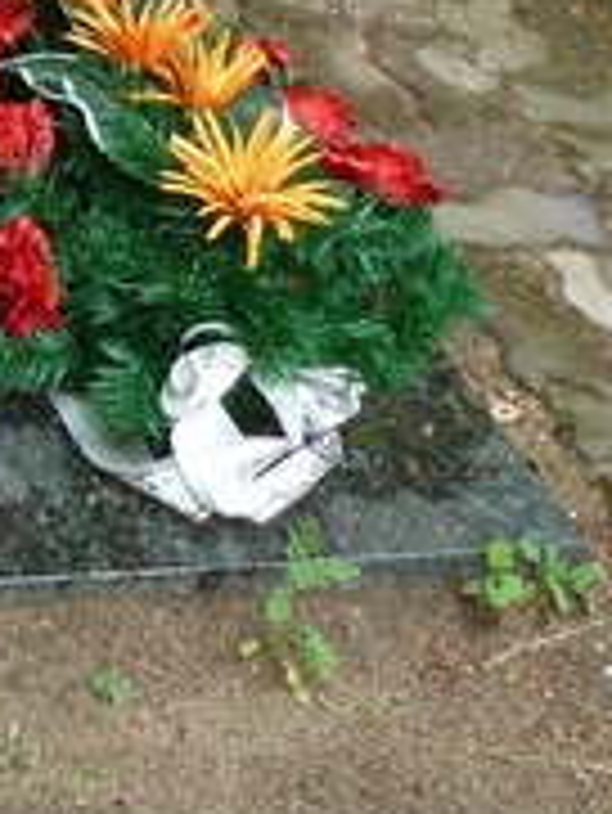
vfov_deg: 17.4
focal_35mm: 106
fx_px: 2496
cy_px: -238
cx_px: -576
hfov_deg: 12.5
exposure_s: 1/60
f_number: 3.4
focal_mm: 5
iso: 80
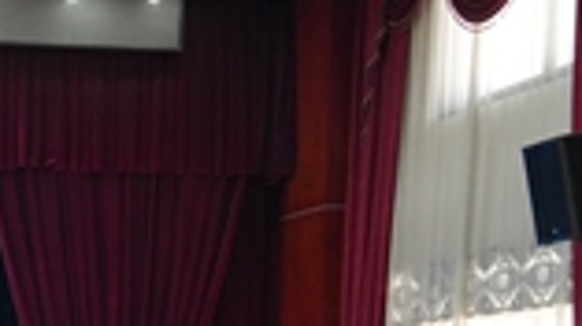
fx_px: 1542
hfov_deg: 16.9
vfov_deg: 11.4
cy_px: 537
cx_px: -523
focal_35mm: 100
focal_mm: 25
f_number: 7.1
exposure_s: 1/50
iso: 2000
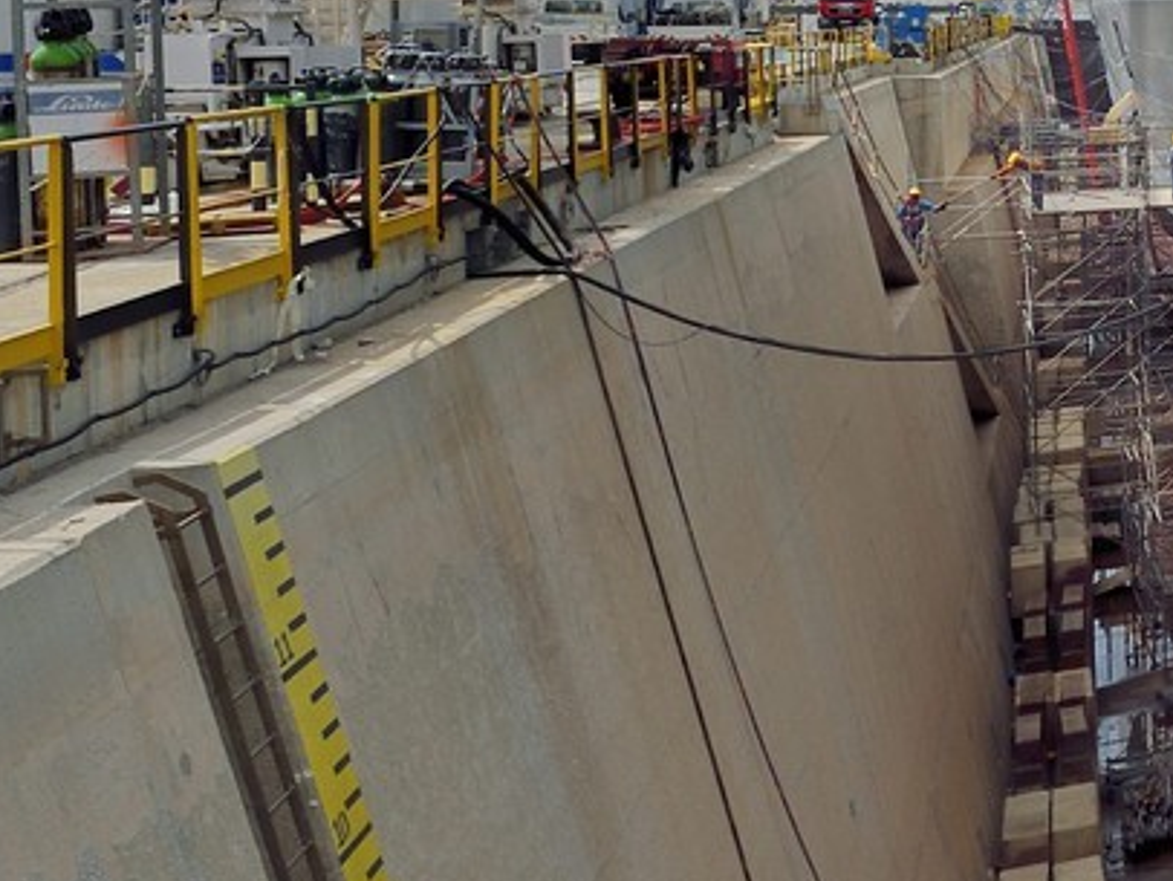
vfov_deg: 26.3
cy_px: 35
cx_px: 2190
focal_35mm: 53
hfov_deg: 21.1
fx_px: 1797
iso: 200
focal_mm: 14
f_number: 16
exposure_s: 1/250
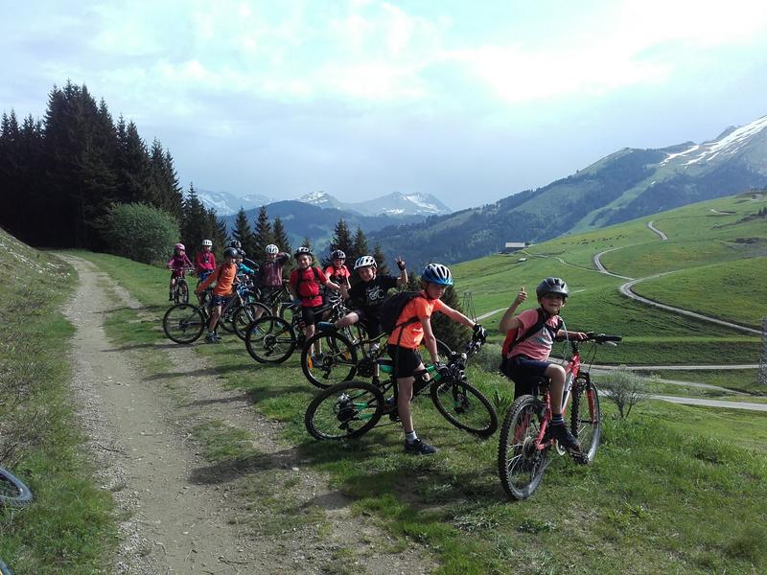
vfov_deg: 45.4
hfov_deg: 58.4
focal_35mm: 31
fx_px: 687
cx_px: 384
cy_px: 288
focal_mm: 3.3
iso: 50
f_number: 2.2
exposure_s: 1/936
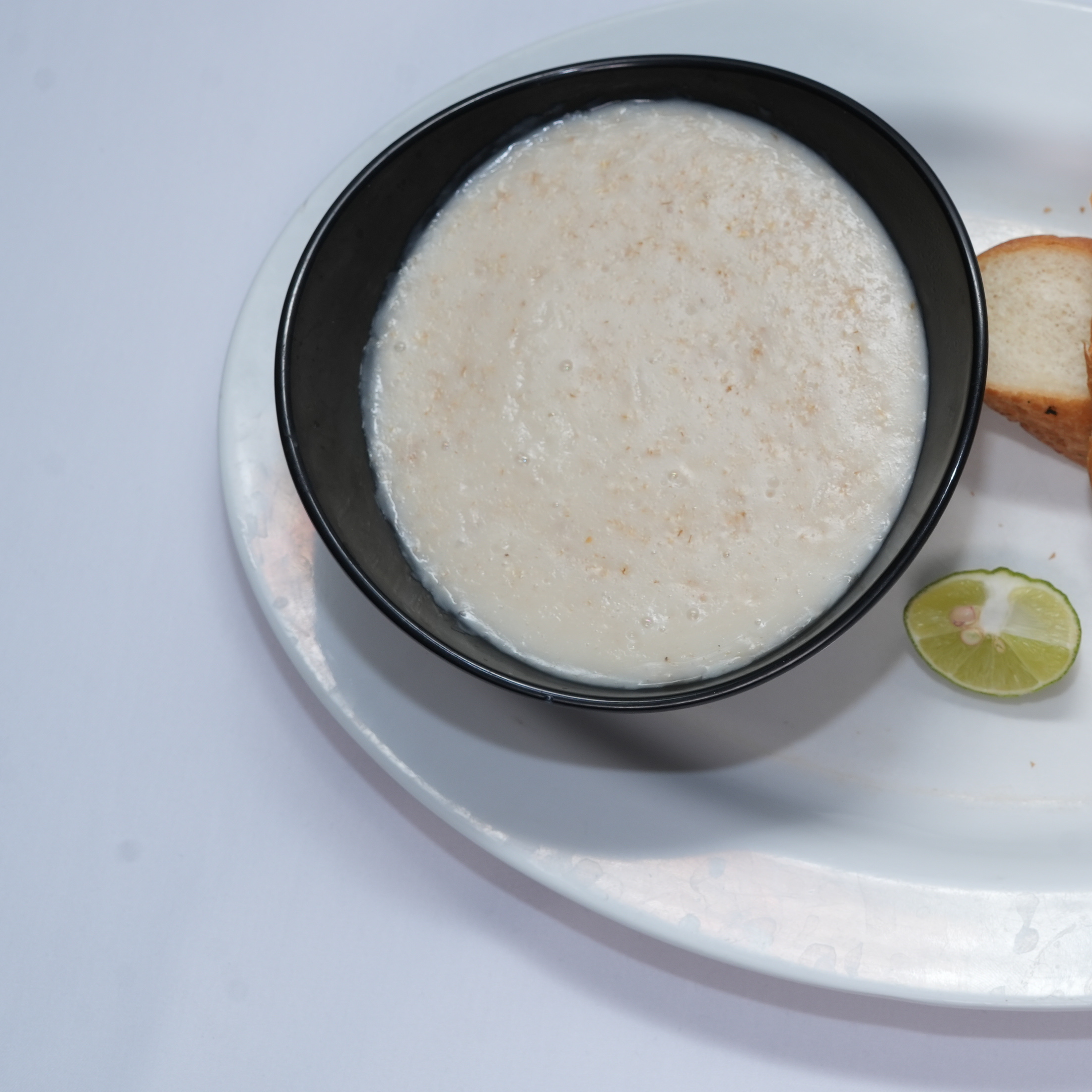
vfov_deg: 19.5
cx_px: 1052
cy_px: 446
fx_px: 3176
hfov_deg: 19.0
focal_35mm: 89
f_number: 7.1
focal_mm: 50
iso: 320
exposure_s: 1/100
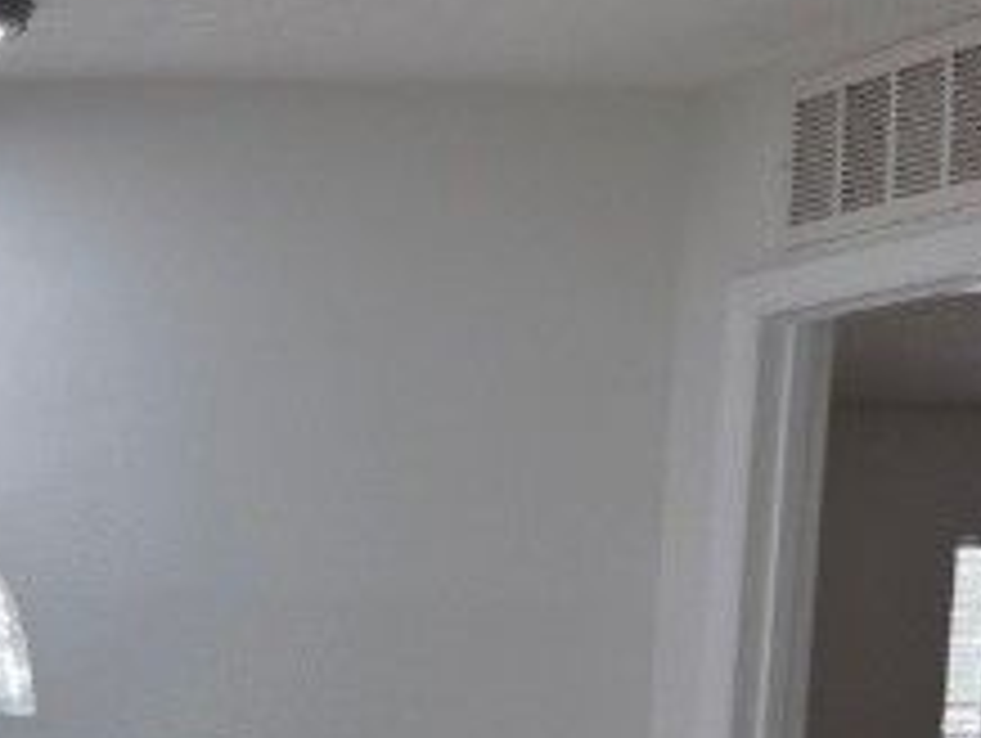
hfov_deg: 15.0
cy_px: 1080
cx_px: -936
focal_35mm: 108
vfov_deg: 13.0
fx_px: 3064
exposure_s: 1/120
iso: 50
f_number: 1.7
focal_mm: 6.3
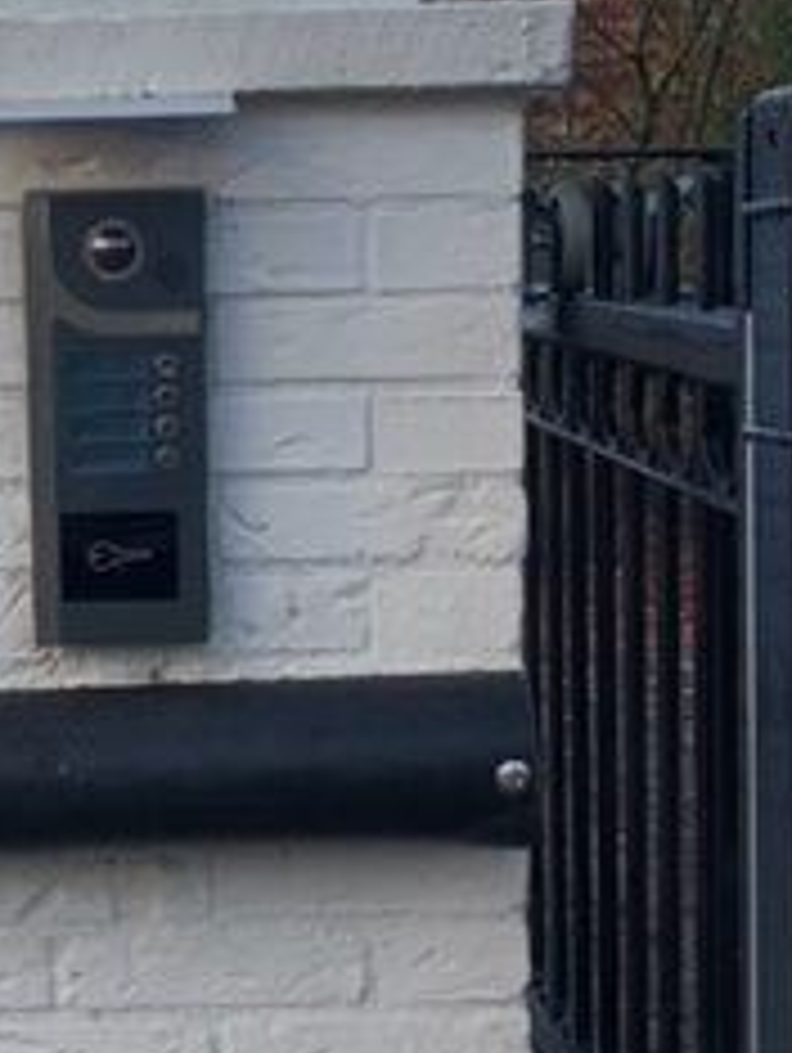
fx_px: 2162
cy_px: 432
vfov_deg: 27.3
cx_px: 130
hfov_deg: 20.5
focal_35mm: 71
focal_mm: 4.25
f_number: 1.8
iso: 25
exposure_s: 1/410
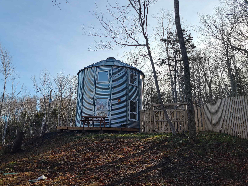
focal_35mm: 31
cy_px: 82
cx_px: 104
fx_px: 222
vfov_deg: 45.4
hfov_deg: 58.0
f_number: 1.8
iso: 40
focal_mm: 5.4
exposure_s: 1/2140
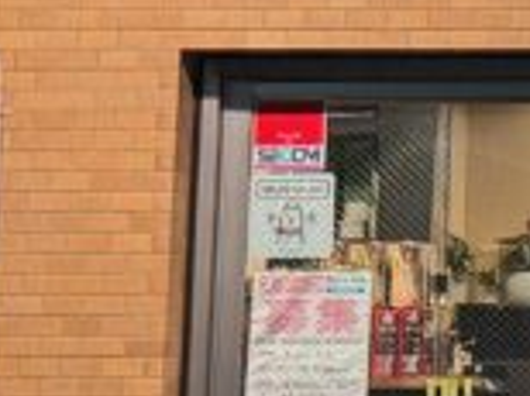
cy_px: -10
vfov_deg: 9.2
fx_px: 2446
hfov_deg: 11.5
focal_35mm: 160
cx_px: 950
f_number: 1.78
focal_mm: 6.76
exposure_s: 1/100
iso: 200
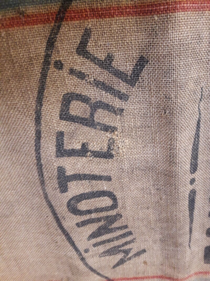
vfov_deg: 63.4
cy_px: 140
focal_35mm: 28
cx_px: 105
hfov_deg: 49.7
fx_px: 227
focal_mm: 3.7
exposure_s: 1/17
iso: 200
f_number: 1.9
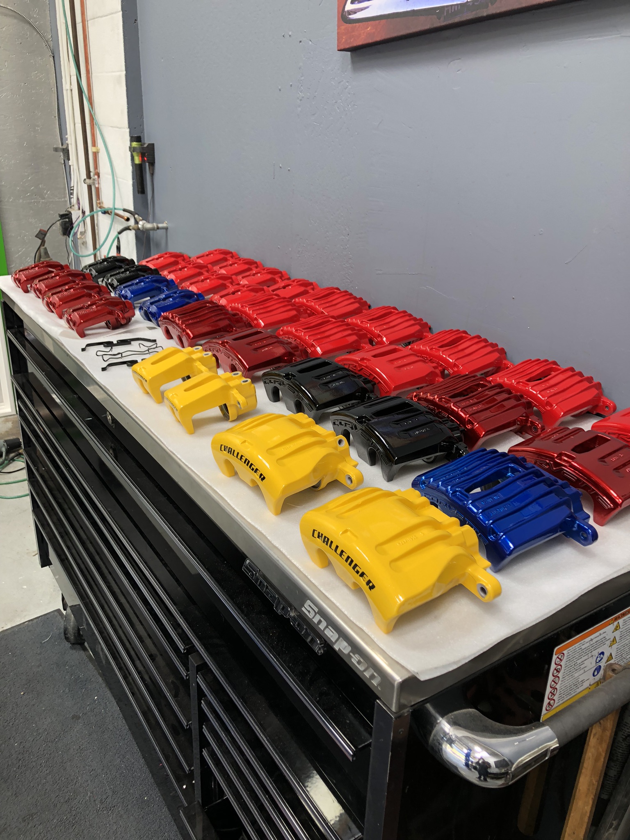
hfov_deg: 49.7
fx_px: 679
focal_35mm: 28
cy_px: 420
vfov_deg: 63.4
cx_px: 315
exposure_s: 1/120
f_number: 1.8
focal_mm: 3.99
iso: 64
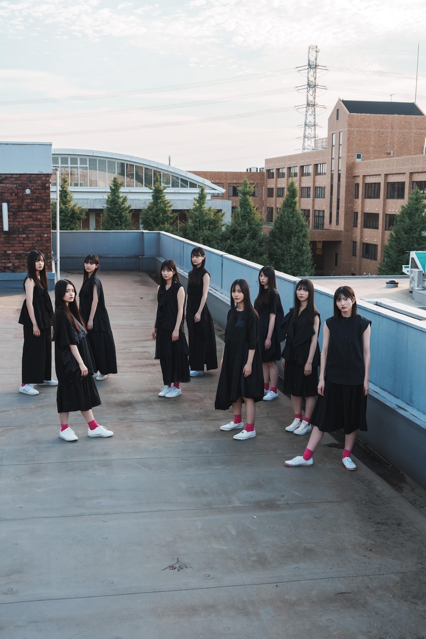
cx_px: 213
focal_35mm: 42
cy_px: 320
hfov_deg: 31.9
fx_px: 745
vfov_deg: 46.4
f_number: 8
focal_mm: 42
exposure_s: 1/400
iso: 800
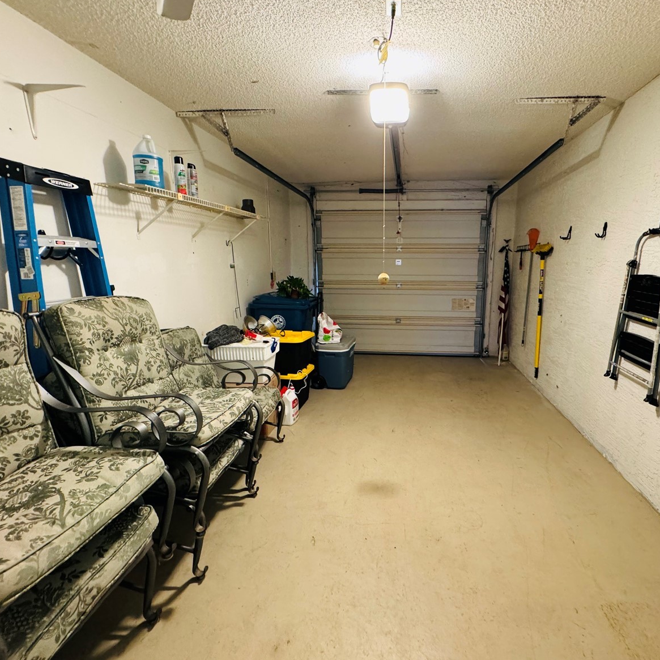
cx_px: 381
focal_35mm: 17
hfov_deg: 83.4
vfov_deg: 84.0
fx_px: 367
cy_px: 326
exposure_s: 1/60
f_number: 2.2
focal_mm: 2.22
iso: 640
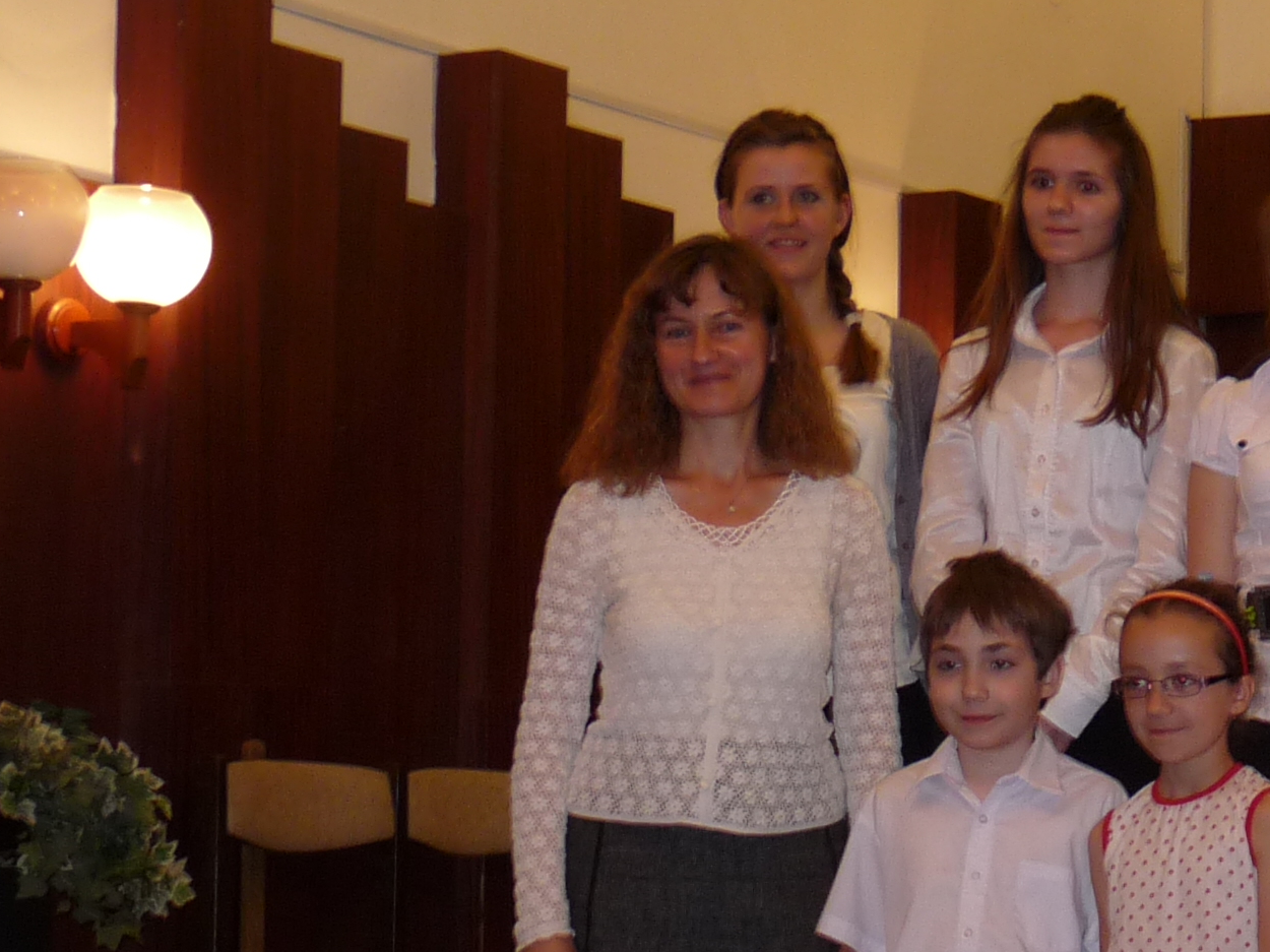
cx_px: 1627
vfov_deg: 13.7
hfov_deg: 17.2
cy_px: 595
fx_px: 3962
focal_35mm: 108
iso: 125
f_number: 3
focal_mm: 6.5
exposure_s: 1/30
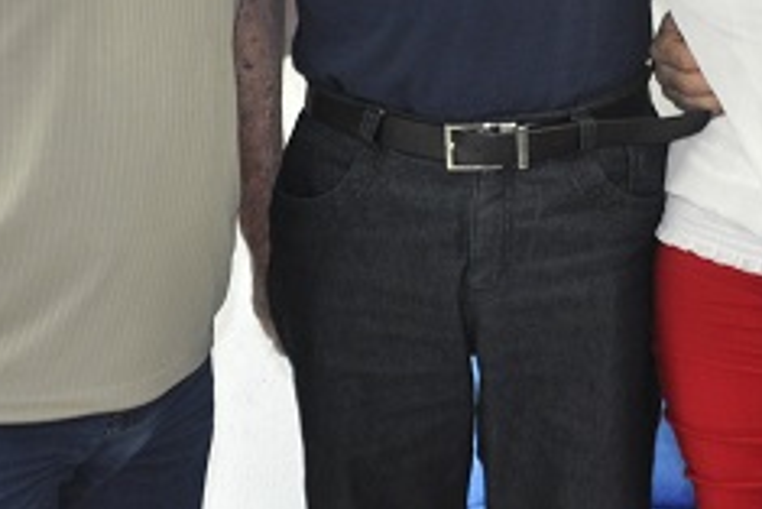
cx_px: 610
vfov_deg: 15.6
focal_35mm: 84
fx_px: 1779
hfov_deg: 23.8
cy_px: -113
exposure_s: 1/60
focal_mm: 22
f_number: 3.8
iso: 800
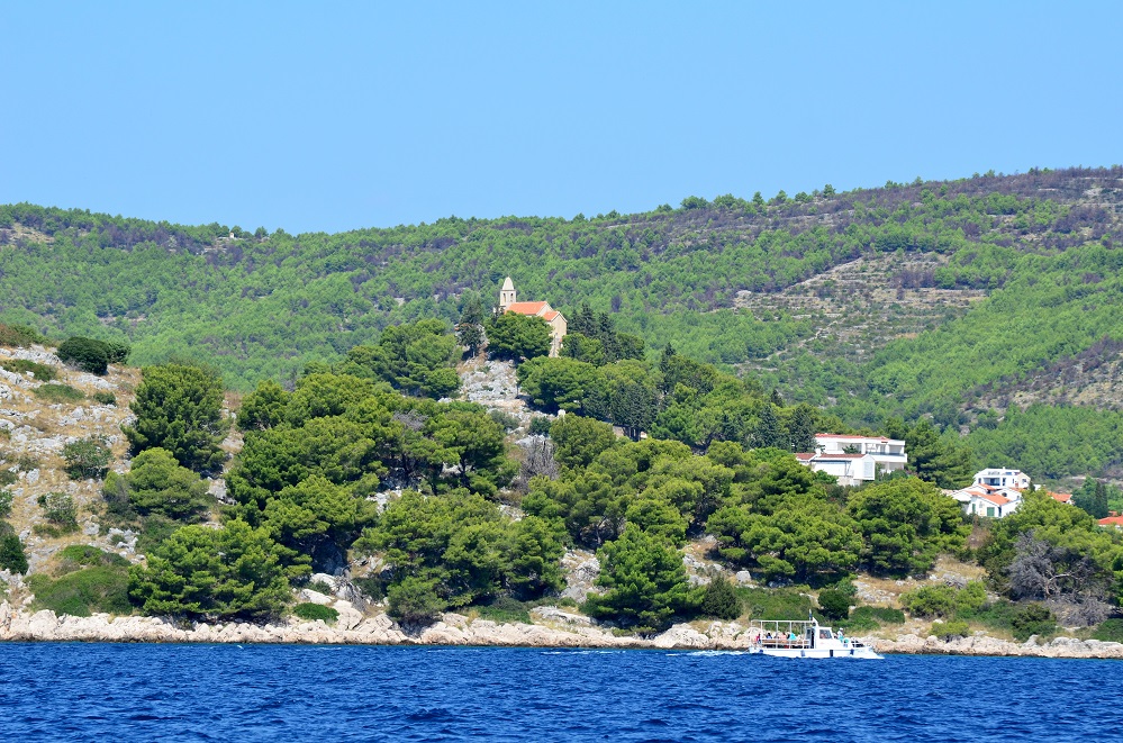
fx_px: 6769
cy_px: 372
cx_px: 562
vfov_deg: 6.3
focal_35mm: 218
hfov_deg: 9.5
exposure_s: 1/1600
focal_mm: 145
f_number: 6.3
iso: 400
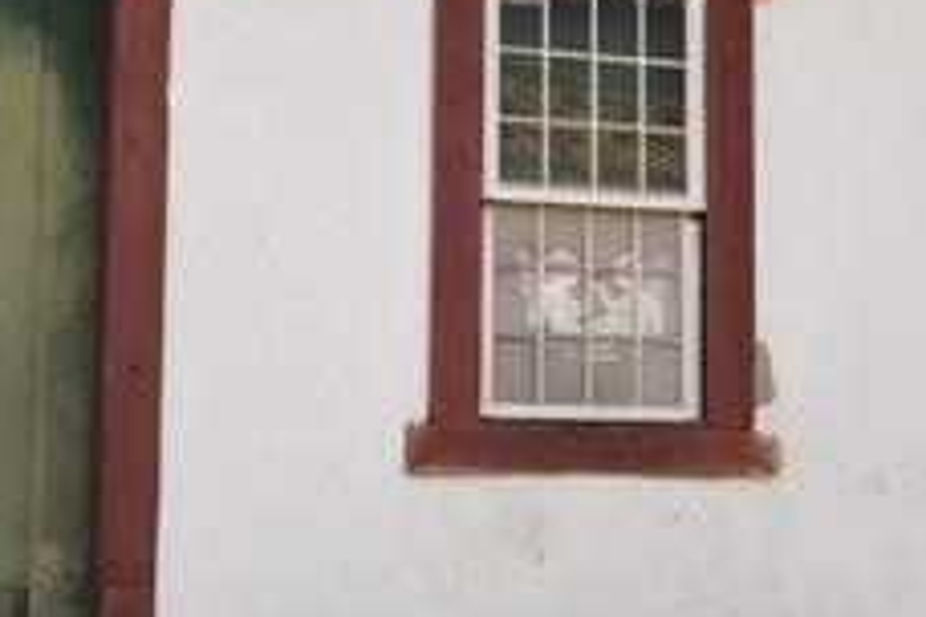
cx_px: 457
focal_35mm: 86
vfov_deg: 15.9
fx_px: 2210
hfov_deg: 23.7
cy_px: 252
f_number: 9.5
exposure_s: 1/125
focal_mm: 31
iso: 100
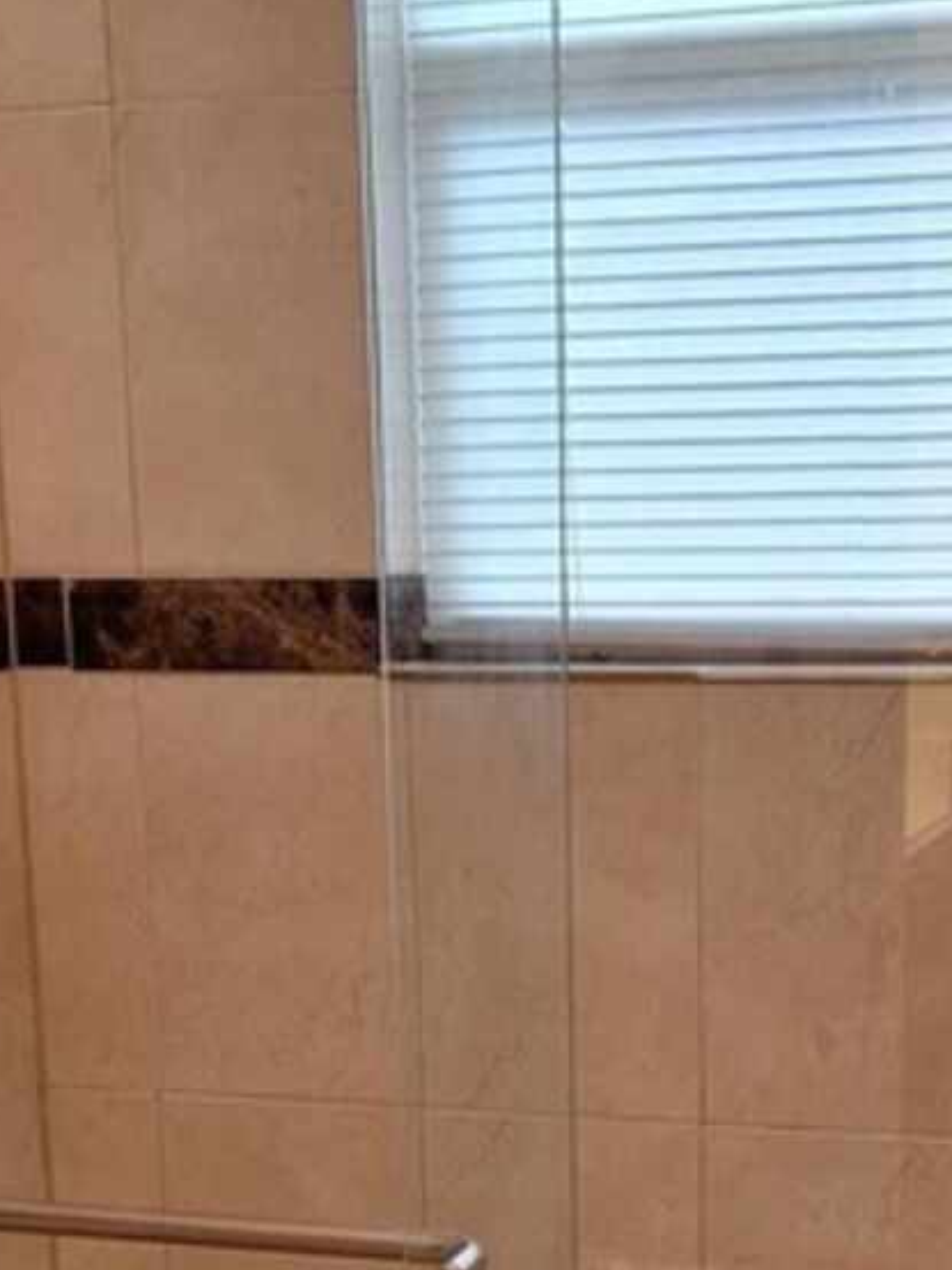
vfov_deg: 26.4
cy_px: 1174
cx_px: 624
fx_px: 2602
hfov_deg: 20.7
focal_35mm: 71
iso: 80
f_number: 1.8
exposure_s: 1/60
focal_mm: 5.54
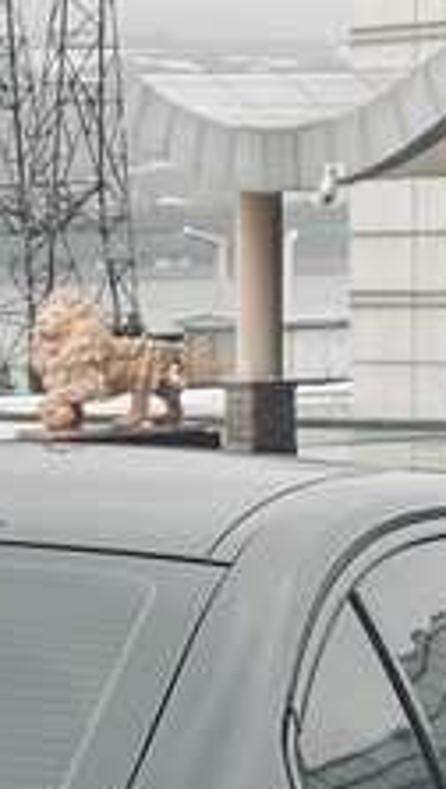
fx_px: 5238
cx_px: -156
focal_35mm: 250
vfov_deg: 8.5
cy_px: 1054
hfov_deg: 4.9
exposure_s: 1/121
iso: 40
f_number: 2.2
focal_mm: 7.5
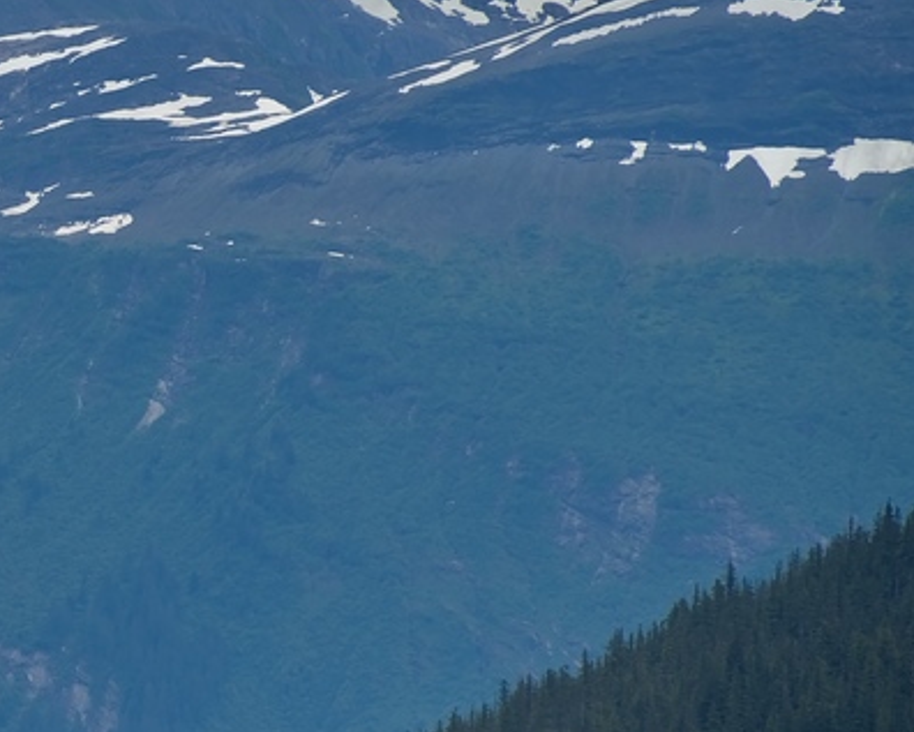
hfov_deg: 2.8
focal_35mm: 698
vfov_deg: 2.2
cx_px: -208
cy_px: 263
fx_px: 18886
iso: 100
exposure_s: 1/500
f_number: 6.3
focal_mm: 230
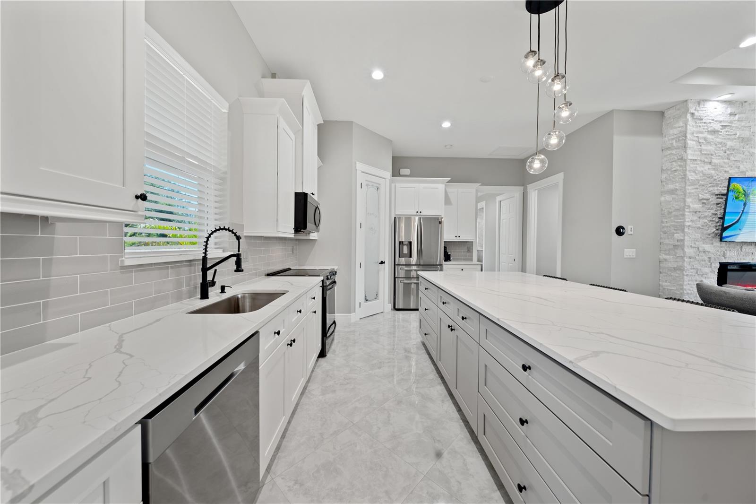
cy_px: 252
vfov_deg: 90.0
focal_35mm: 12
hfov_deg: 112.6
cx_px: 378
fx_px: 252
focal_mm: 12
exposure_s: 1/1.25
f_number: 7.1
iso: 50
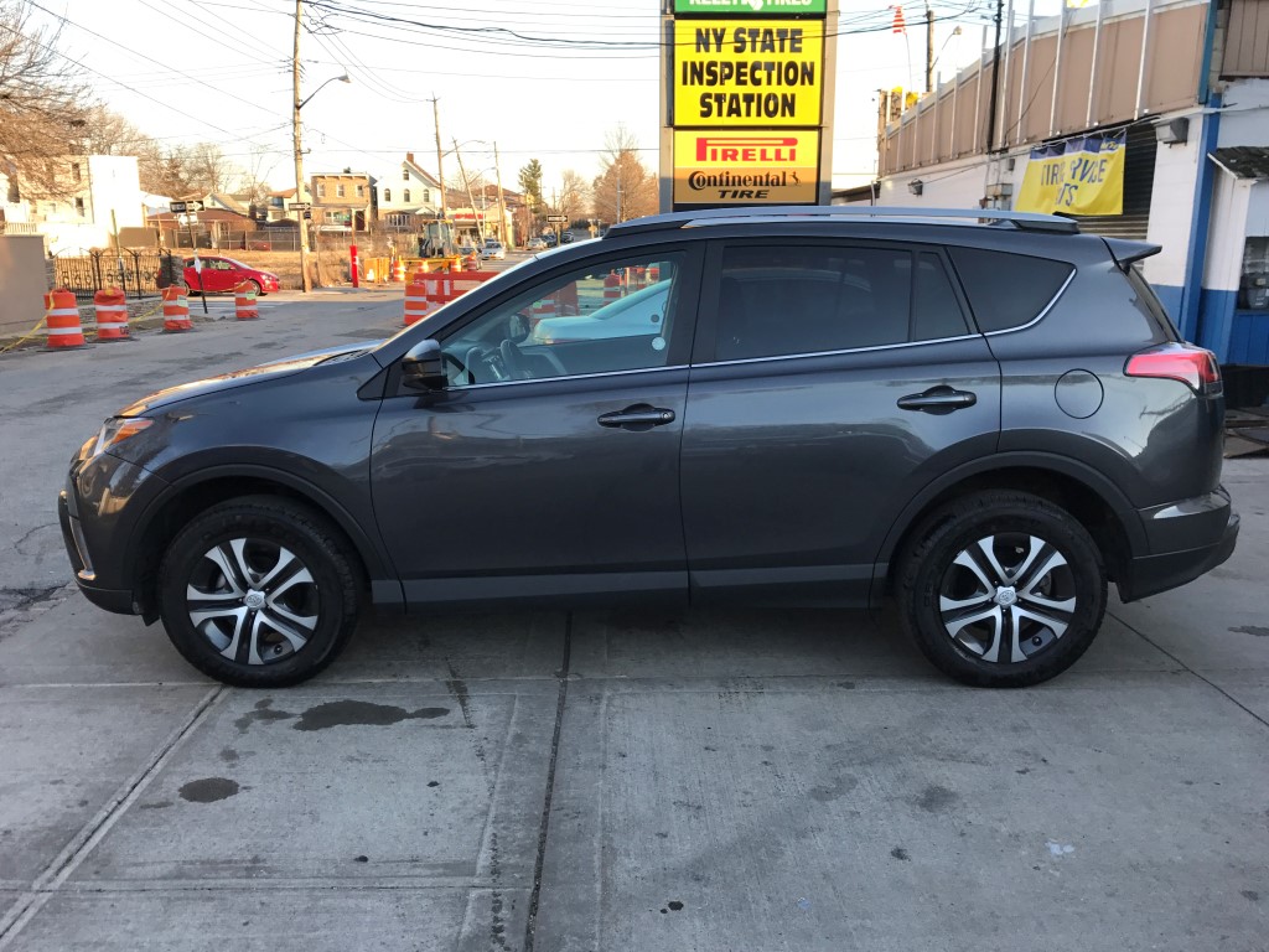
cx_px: 634
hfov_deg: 63.4
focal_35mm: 28
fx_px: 1026
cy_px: 476
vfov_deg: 49.7
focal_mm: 3.99
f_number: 1.8
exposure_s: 1/337
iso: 20
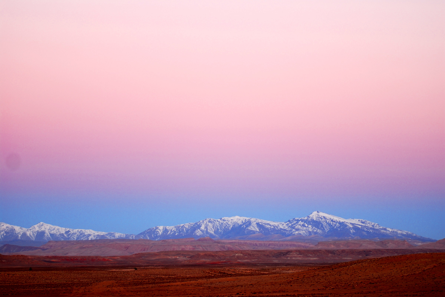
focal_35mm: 120
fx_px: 1485
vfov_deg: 11.5
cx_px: 222
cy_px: 148
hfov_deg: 17.0
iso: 100
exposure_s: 1/25
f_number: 2.8
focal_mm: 80
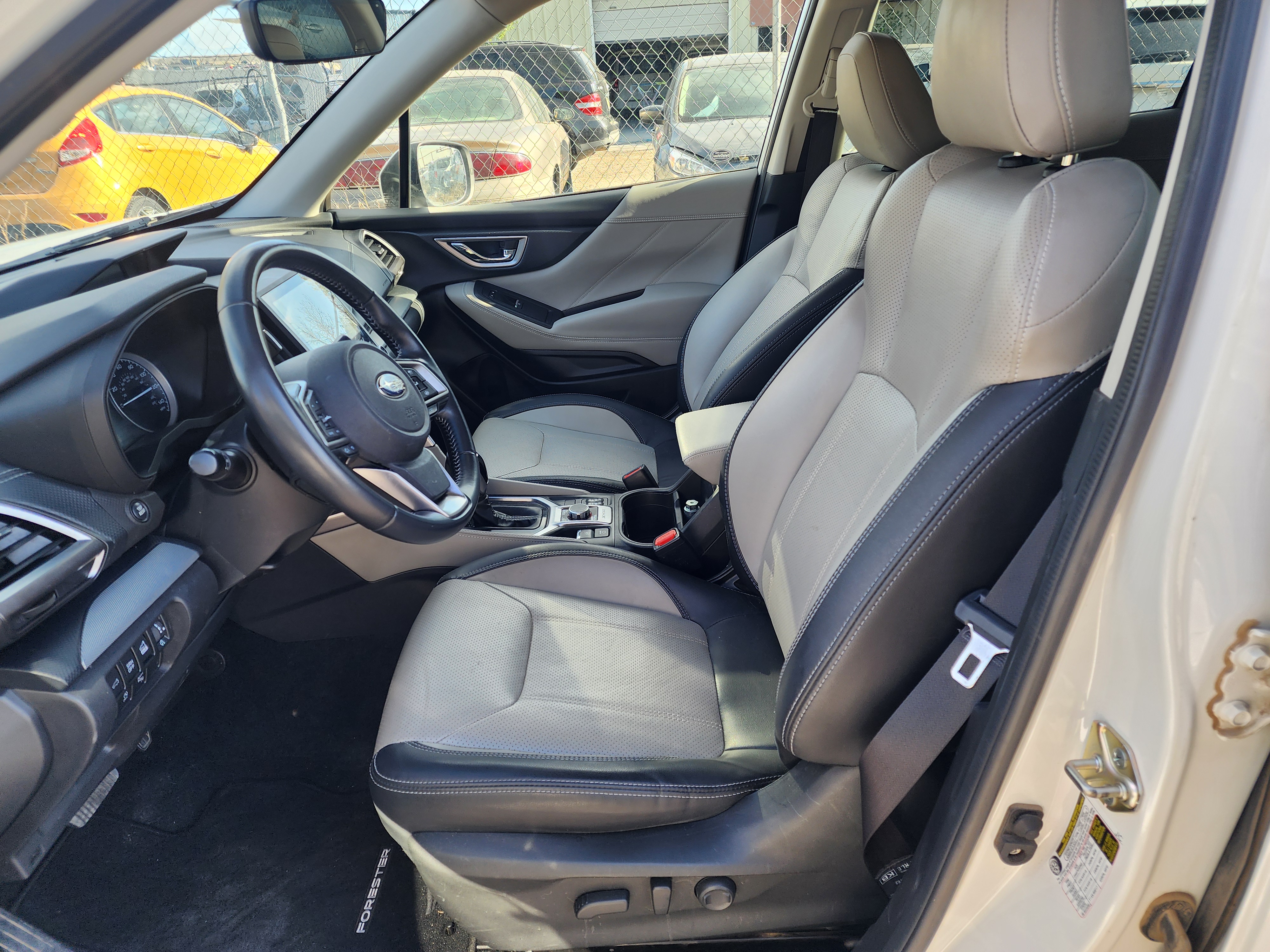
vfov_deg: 58.9
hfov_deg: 73.9
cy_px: 476
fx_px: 844
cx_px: 635
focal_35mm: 23
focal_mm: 6.4
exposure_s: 1/180
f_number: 1.8
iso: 32
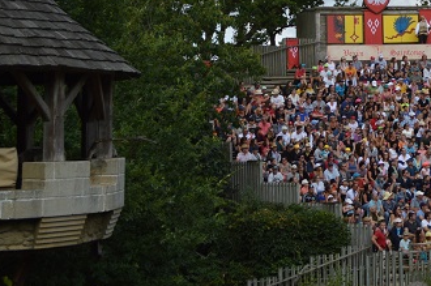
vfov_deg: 12.0
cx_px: 532
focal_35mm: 109
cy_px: -129
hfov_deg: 17.8
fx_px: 1303
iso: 100
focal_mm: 24
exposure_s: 1/250
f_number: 8
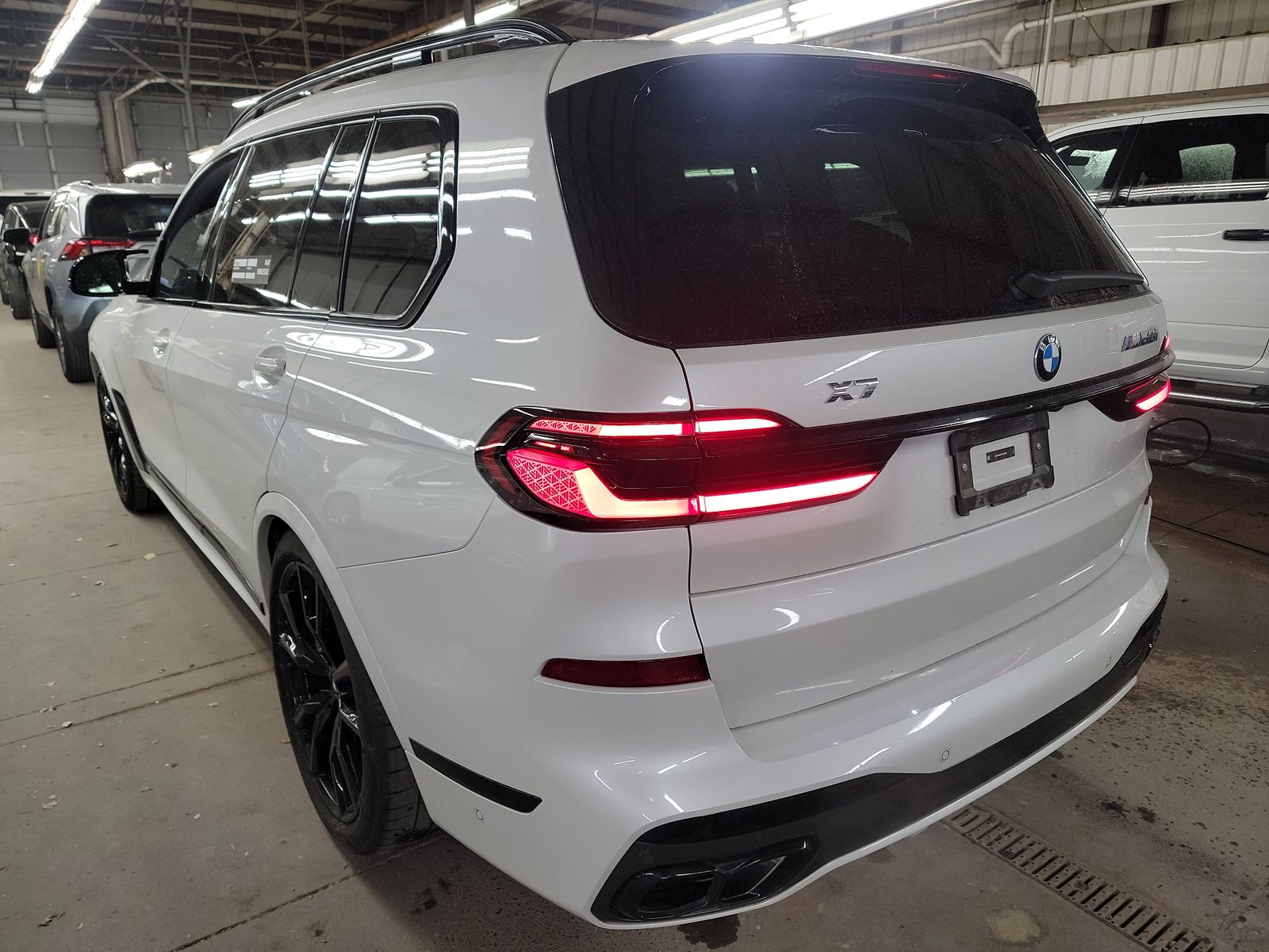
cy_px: 476
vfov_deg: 56.8
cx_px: 634
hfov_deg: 71.6
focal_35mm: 24
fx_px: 880
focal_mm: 6.7
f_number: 1.8
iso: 102
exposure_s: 1/59
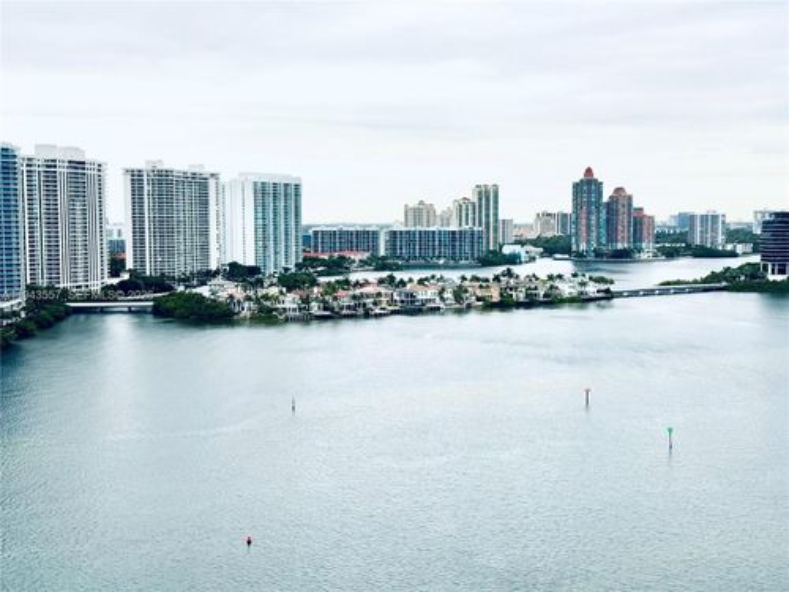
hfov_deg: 39.7
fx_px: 1094
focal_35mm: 48
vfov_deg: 30.3
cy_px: 296
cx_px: 394
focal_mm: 6.76
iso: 64
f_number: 1.78
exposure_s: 1/627
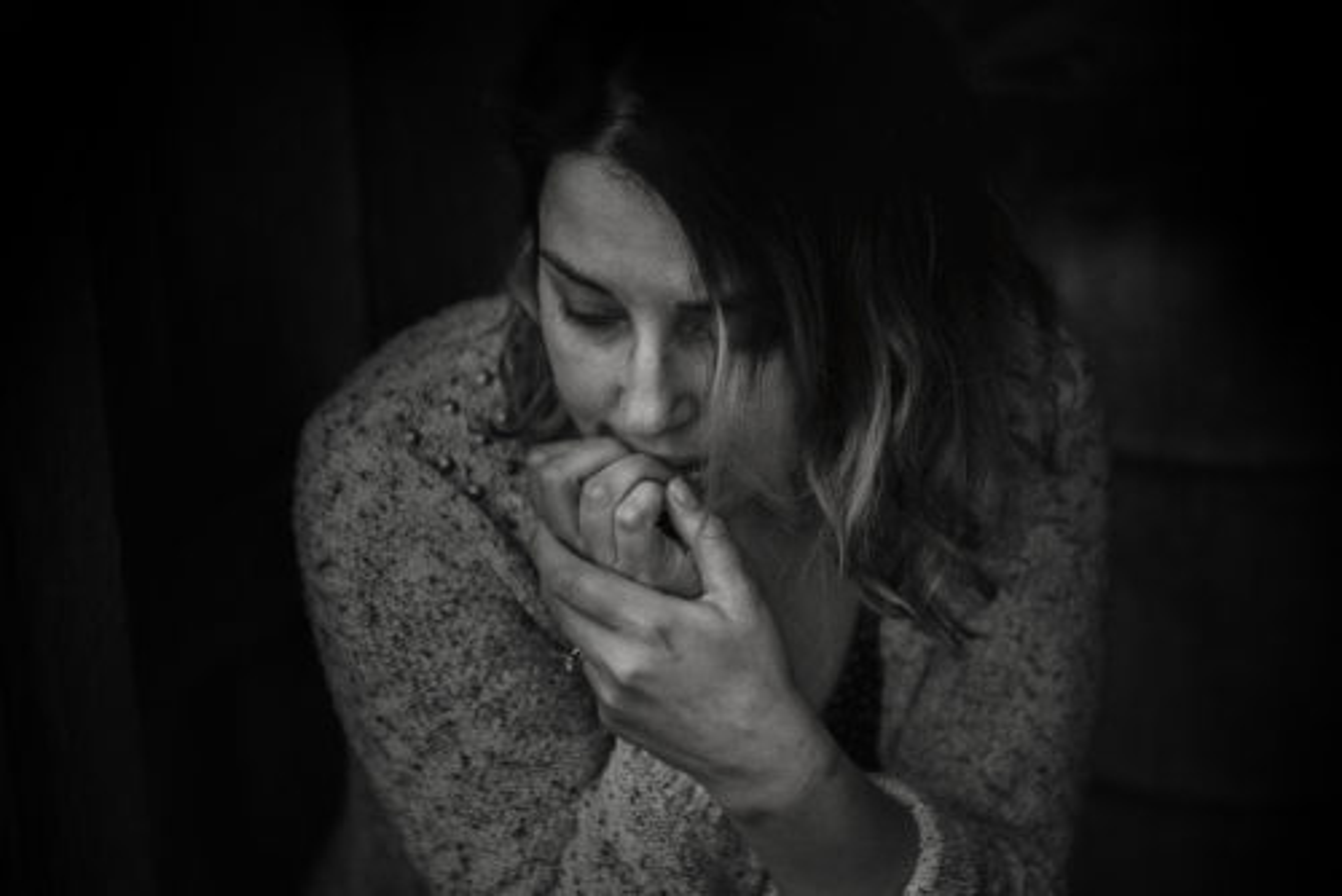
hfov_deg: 28.8
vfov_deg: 19.5
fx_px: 2611
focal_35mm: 70
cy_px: 448
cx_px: 671
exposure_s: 1/400
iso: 800
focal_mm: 70
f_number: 2.8
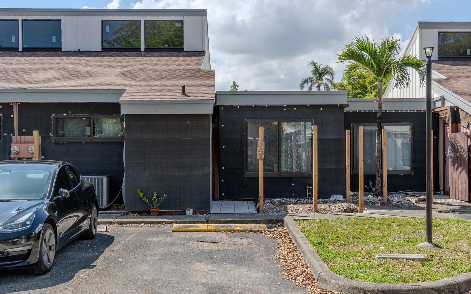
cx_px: 235
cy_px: 154
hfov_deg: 42.2
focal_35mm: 48
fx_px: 610
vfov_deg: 27.1
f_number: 9
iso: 100
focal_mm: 31
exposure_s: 1/640
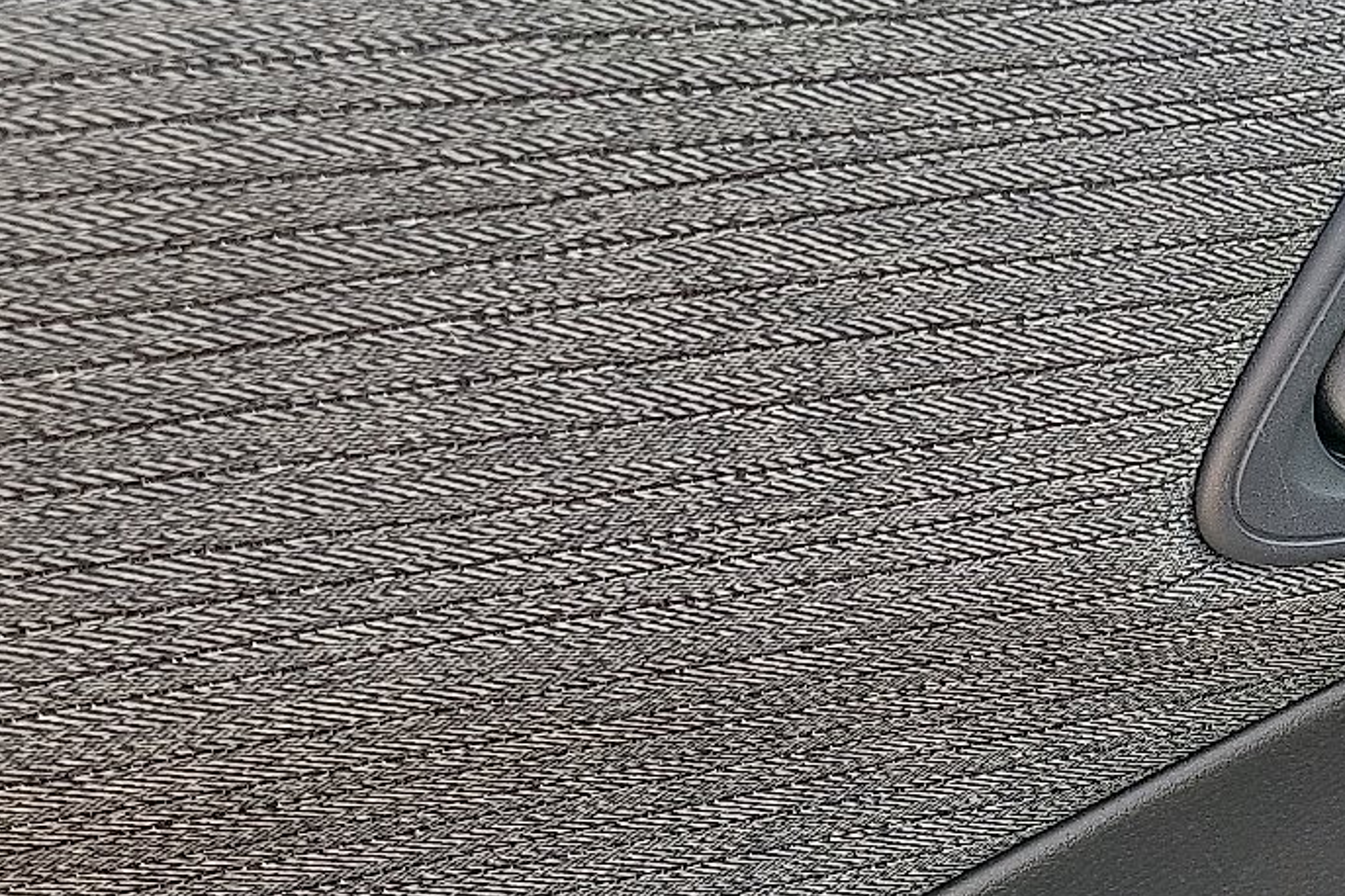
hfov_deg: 30.0
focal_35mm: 63
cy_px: 749
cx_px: 1294
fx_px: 2354
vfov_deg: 21.2
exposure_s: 1/119
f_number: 1.8
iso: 50
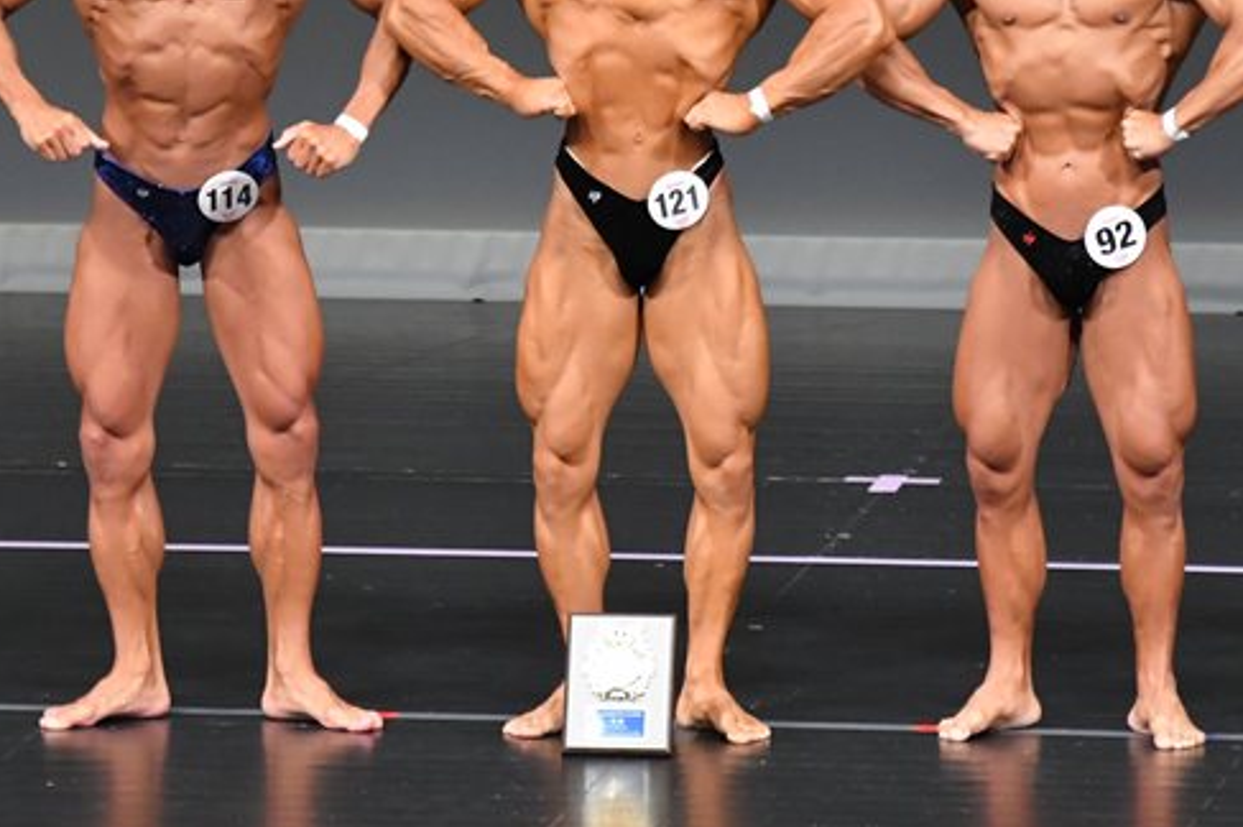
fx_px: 17286
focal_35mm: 501
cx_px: 581
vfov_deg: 2.7
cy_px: 207
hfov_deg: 4.1
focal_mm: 210
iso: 5000
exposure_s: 1/400
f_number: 5.6
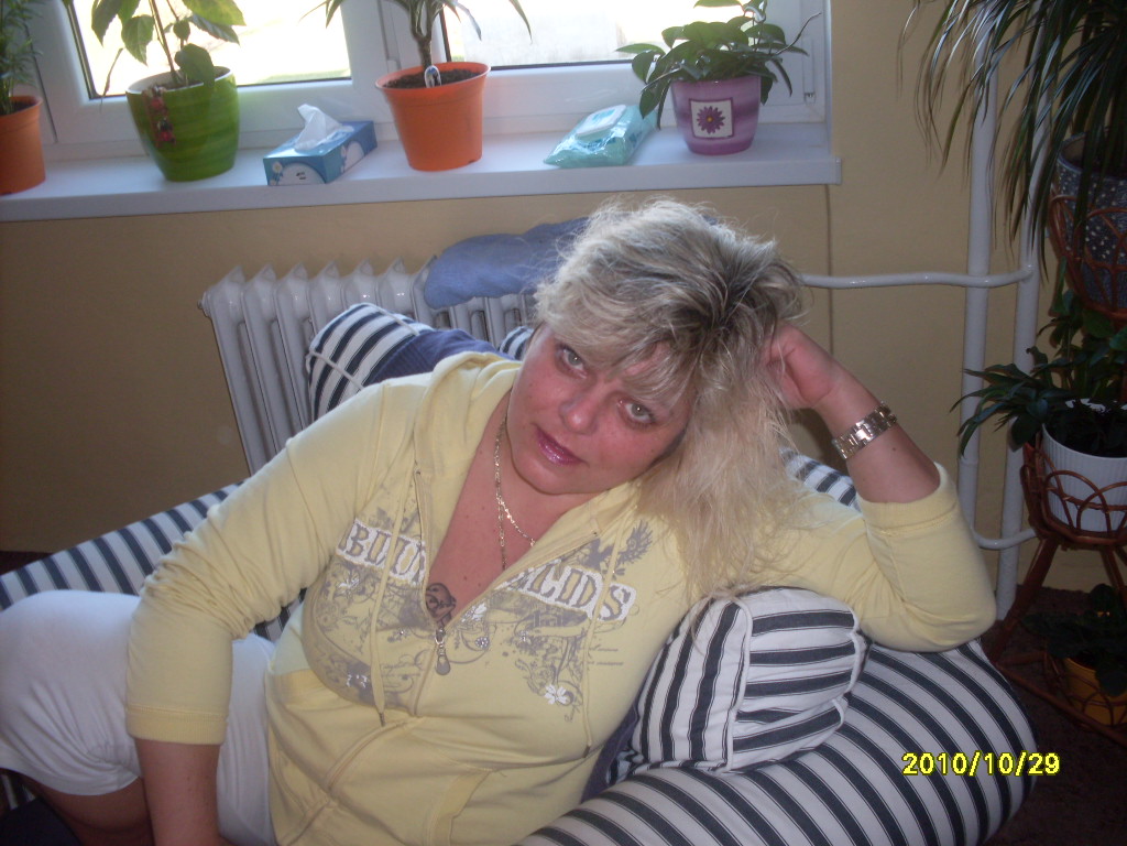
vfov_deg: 37.7
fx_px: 1237
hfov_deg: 49.0
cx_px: 564
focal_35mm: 38
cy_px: 423
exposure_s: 1/45
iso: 100
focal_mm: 6.3
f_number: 2.8
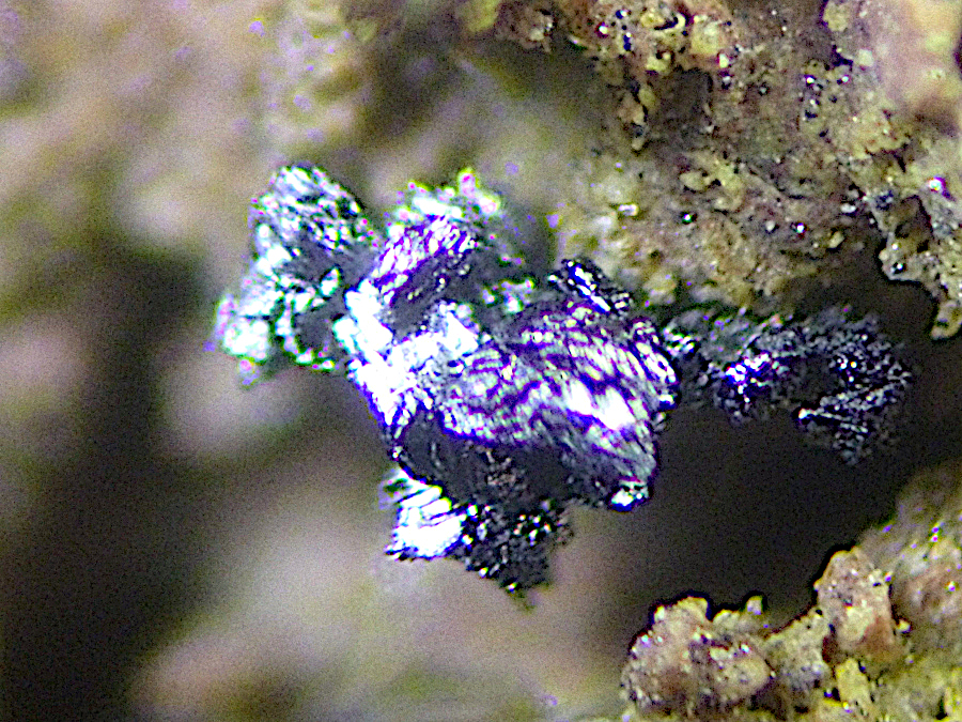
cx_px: 481
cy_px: 361
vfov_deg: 9.3
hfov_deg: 12.3
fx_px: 4446
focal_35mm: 160
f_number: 5.7
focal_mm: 18
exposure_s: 1/15
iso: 400
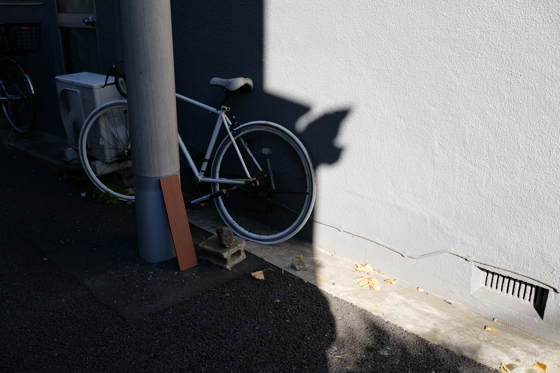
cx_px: 280
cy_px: 186
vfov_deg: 37.9
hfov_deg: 54.4
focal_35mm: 35
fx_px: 544
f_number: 3.5
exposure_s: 1/400
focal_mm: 35
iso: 100
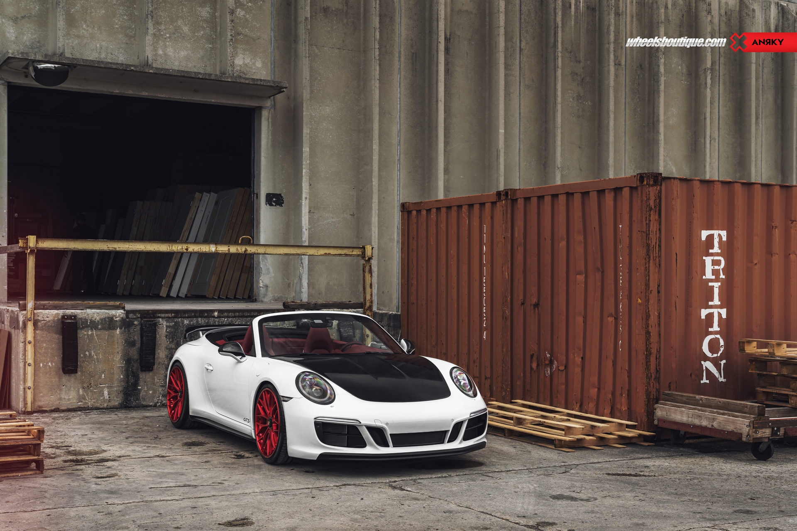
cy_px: 266
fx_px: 930
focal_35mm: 42
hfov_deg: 46.4
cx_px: 398
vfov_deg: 31.9
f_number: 7.1
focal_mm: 42
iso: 100
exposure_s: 1/60
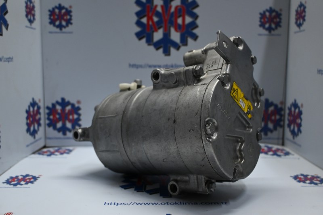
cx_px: 162
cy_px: 108
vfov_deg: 36.9
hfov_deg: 53.1
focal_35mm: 36
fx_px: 323
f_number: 4.2
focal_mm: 24
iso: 800
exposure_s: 1/125
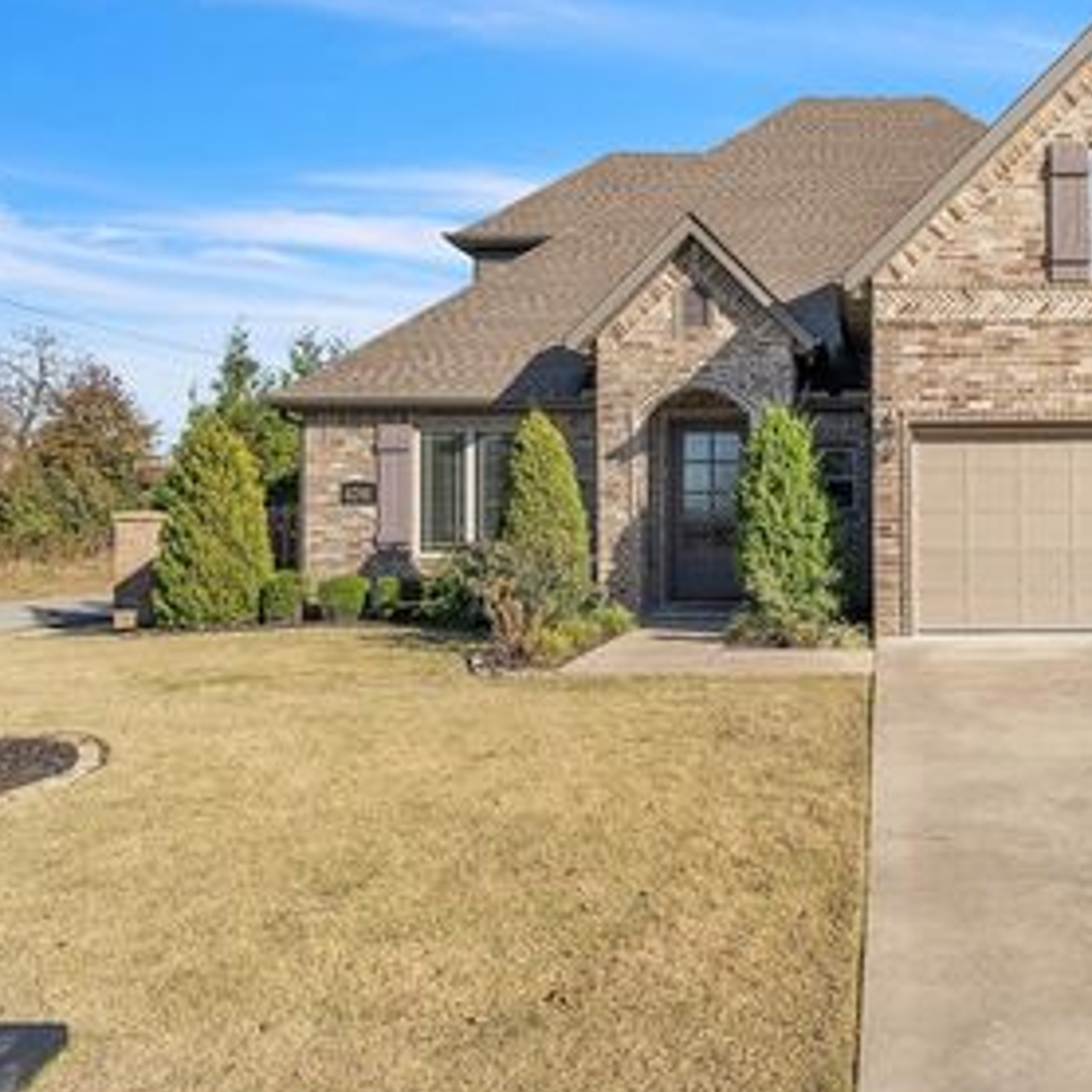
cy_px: 477
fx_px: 1040
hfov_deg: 51.3
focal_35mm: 29
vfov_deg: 55.2
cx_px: 900
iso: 250
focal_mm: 19.1
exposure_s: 1/800
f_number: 9
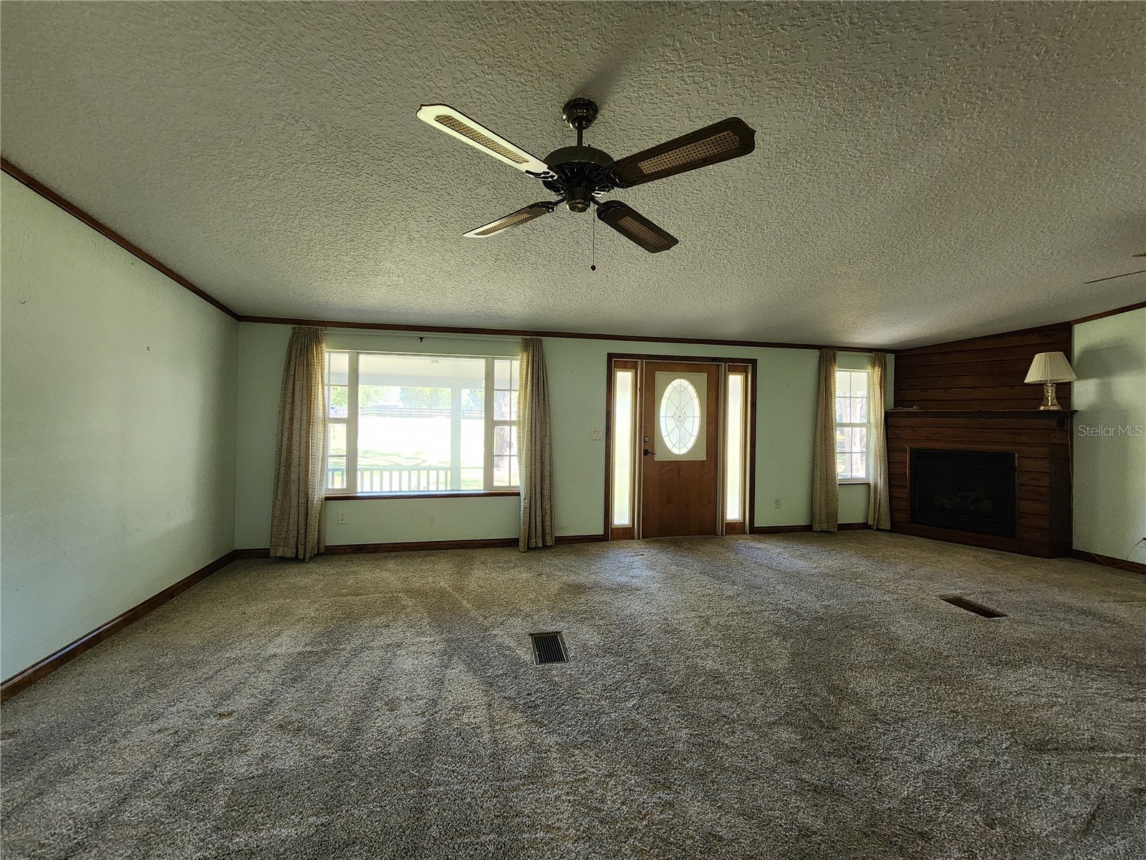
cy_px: 430
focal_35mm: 13
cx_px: 573
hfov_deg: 106.2
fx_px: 430
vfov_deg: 89.9
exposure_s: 1/60
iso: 250
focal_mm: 2.2
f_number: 2.2
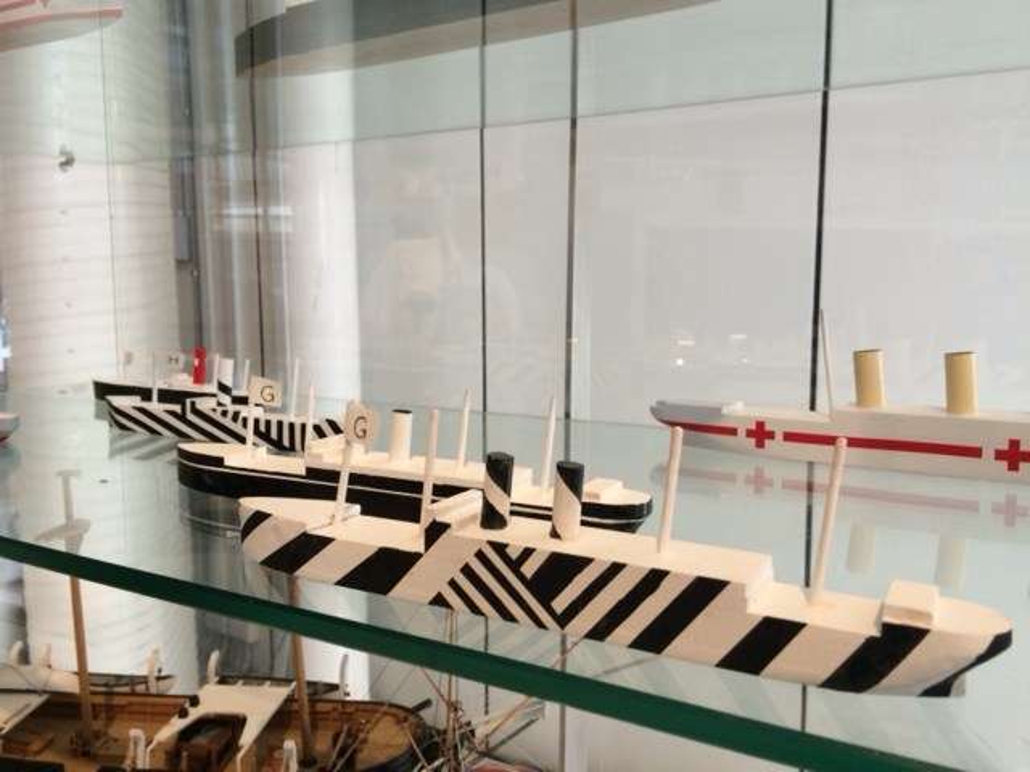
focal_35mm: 30
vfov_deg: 46.8
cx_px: 515
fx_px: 893
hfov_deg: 60.0
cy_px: 386
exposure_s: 1/33
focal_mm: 4.12
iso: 80
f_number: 2.2
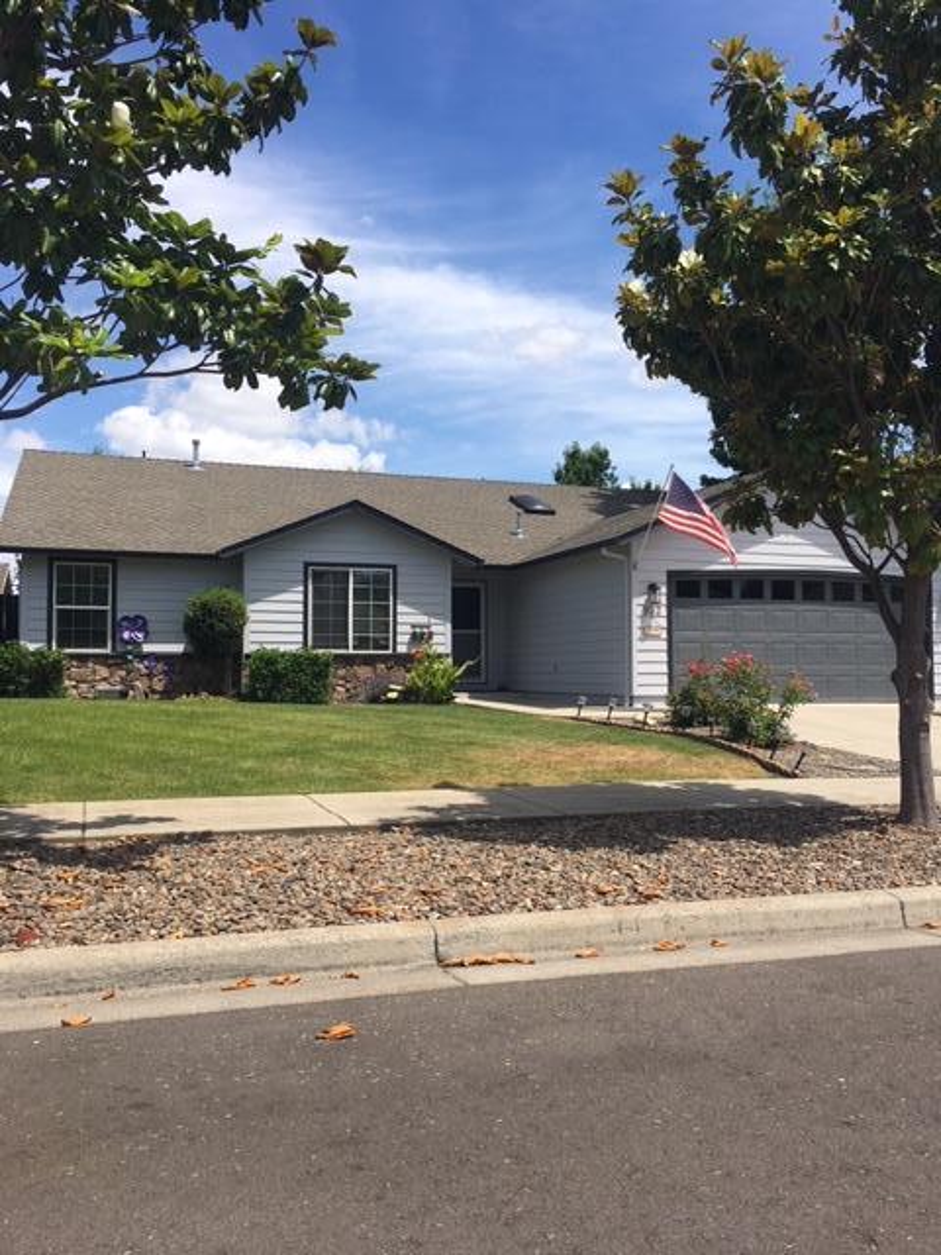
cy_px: 628
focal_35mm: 29
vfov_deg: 61.7
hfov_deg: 48.2
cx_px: 470
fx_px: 1051
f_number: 2.2
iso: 25
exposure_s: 1/1637
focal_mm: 4.15
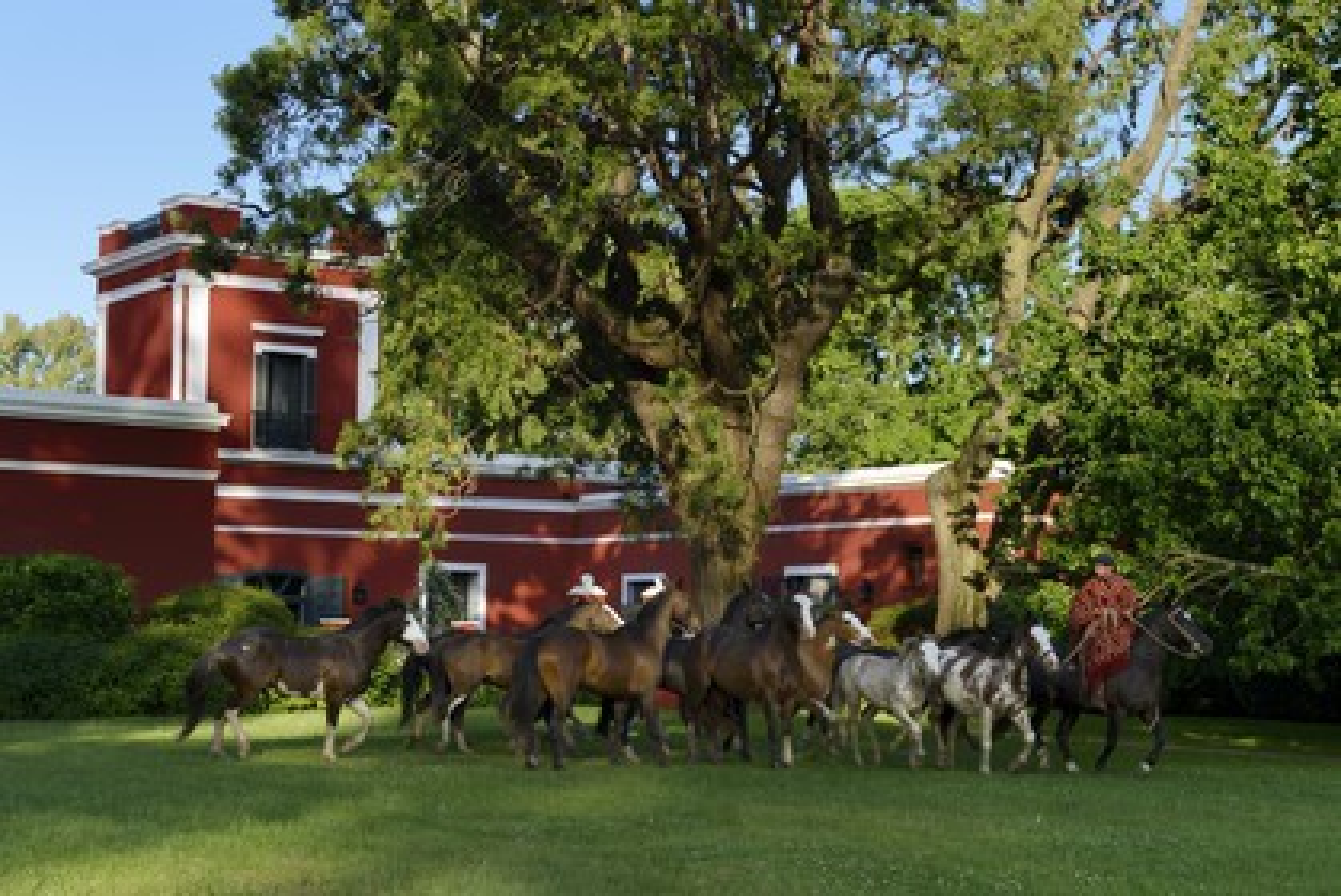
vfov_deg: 23.4
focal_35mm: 58
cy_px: 448
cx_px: 670
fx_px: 2162
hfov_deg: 34.5
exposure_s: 1/200
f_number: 8
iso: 200
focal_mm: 58
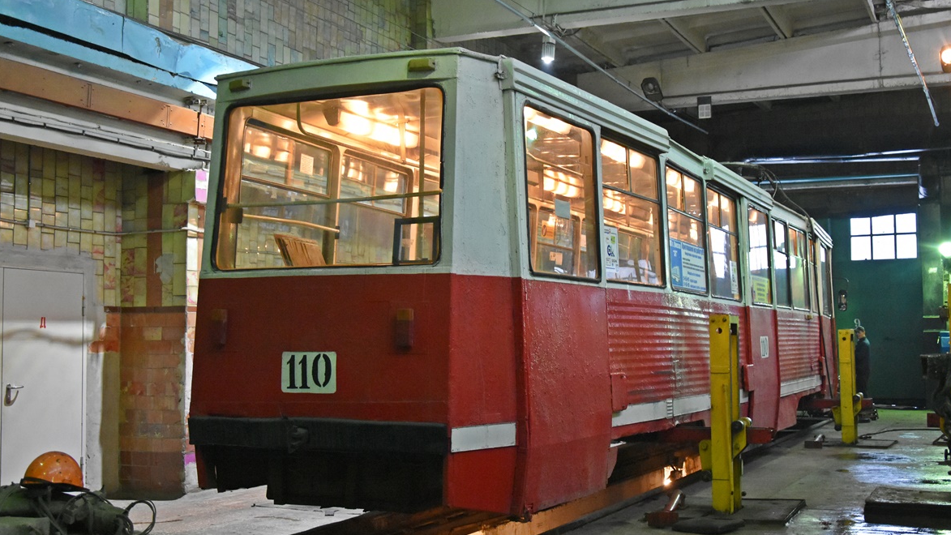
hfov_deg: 45.5
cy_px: 251
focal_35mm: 45
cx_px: 469
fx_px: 1135
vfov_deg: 26.5
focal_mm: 28
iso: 3600
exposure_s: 1/60
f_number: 4
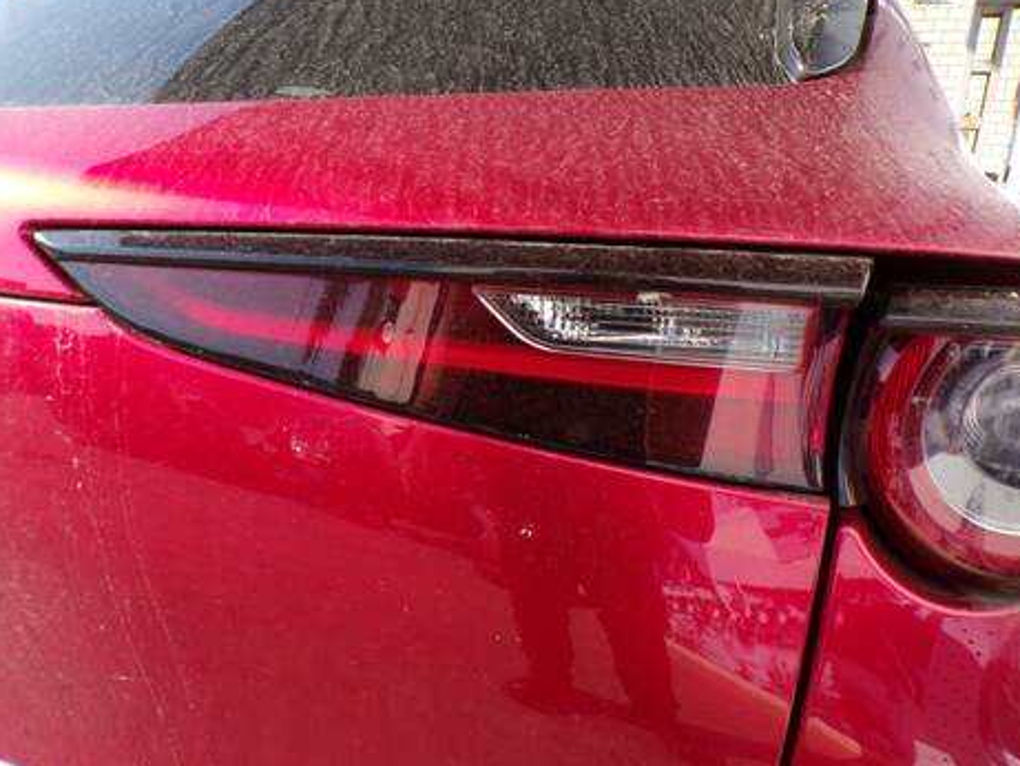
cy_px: 372
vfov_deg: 54.9
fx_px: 737
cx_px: 522
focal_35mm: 25
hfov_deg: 69.4
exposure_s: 1/140
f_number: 5.8
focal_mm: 4.3
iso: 100
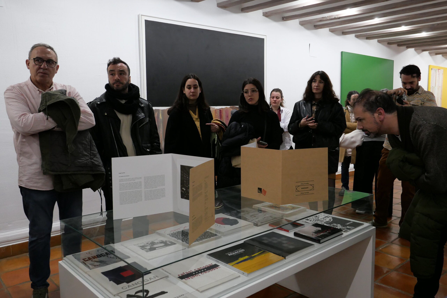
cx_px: 224
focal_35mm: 29
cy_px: 149
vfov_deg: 45.0
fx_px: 360
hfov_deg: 63.6
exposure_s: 1/125
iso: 1600
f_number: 3.2
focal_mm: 13.2
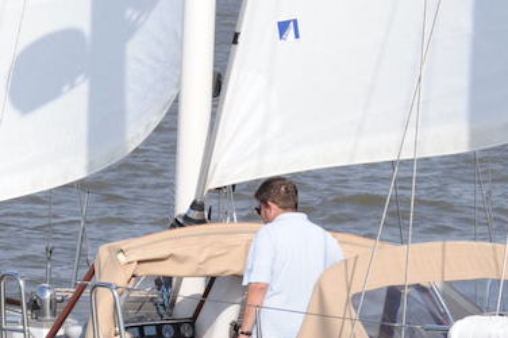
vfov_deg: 3.6
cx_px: 270
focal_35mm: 383
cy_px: 226
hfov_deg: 5.4
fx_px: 5400
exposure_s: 1/500
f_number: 10
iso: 200
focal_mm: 120
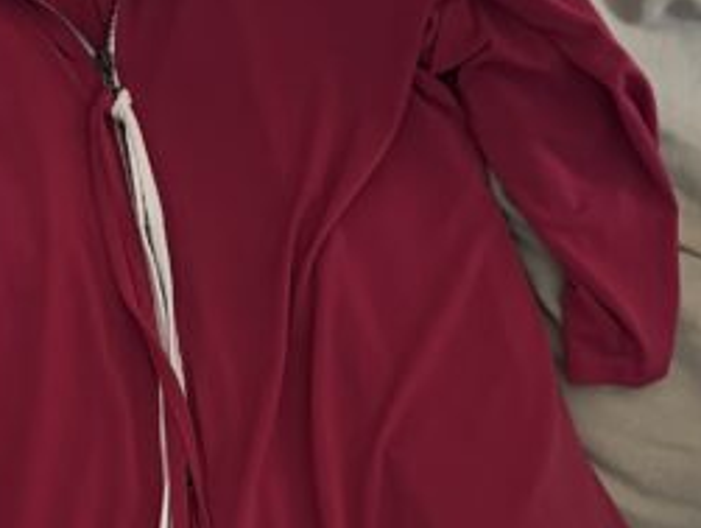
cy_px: 532
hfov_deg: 35.5
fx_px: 1075
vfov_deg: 26.1
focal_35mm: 53
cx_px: 193
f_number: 1.5
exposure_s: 1/25
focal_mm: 5.7
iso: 800
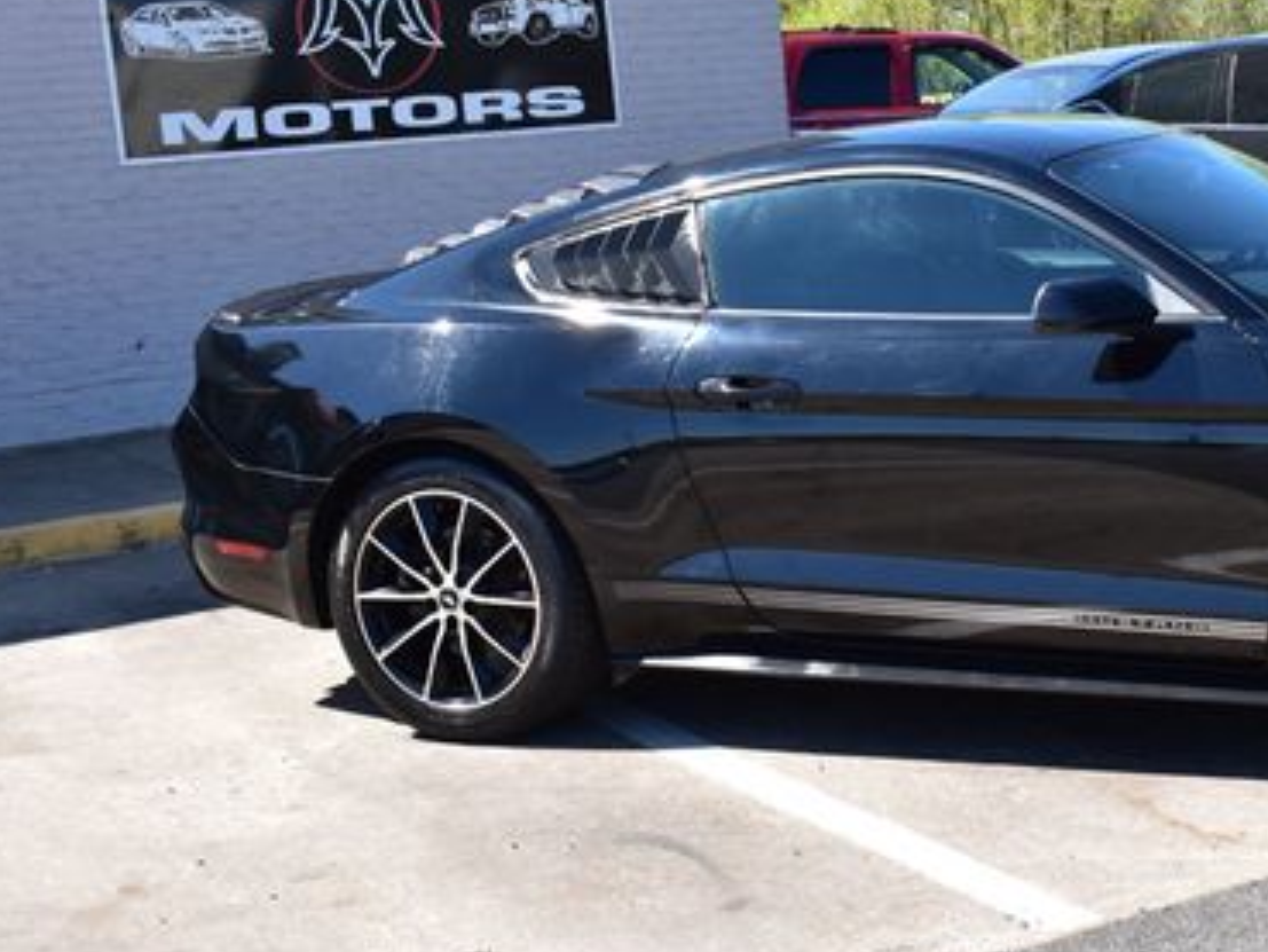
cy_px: 516
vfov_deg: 22.6
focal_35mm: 65
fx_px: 2382
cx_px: 1079
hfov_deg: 28.9
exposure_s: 1/320
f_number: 10
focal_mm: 26
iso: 400
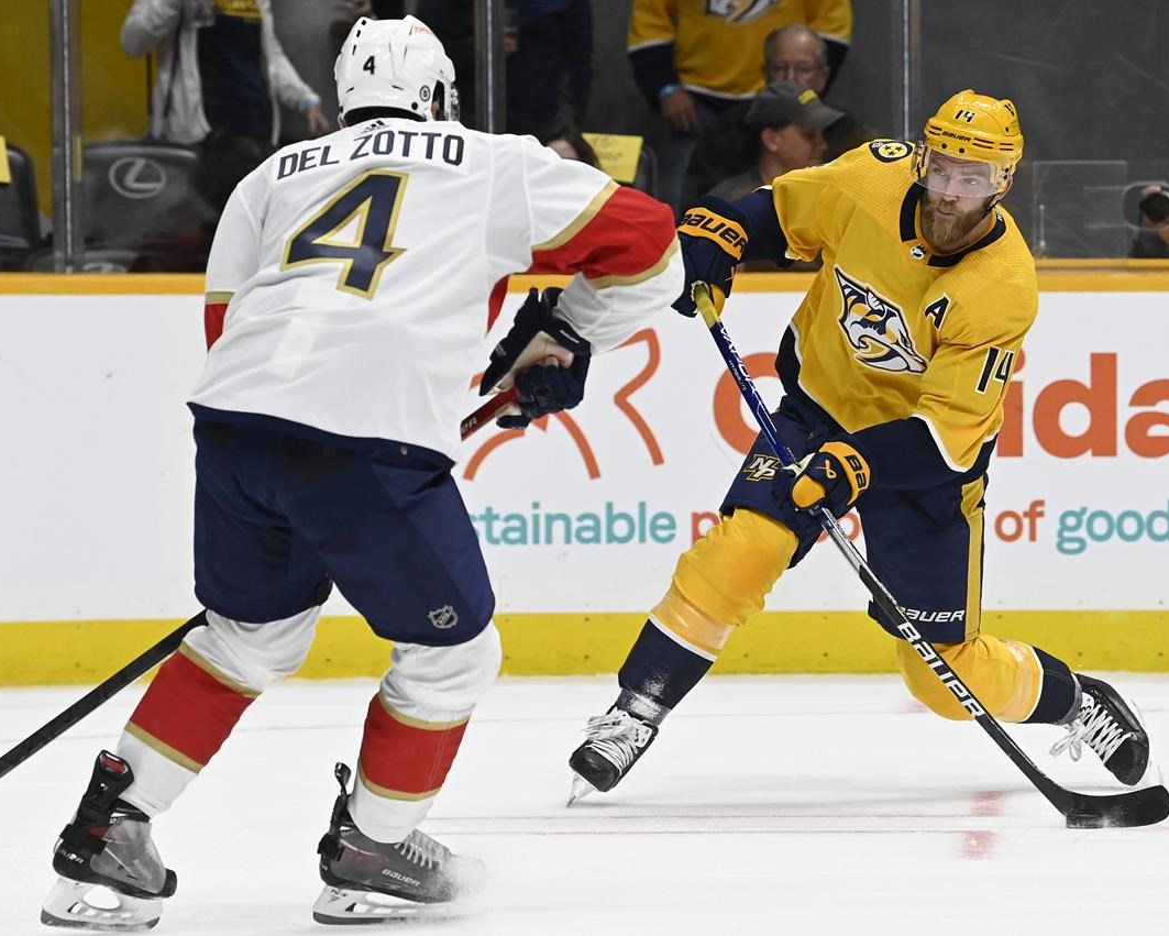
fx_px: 6645
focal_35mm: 192
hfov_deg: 10.1
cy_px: 468
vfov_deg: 8.1
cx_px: 618
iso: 5000
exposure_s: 1/2500
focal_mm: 170
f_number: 4.5
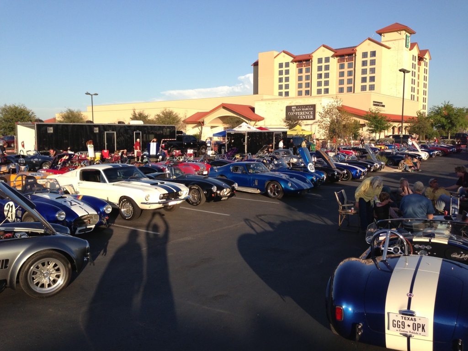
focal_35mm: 33
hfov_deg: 55.4
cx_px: 234
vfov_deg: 42.9
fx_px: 446
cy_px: 176
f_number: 2.4
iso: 50
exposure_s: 1/935
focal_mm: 4.13
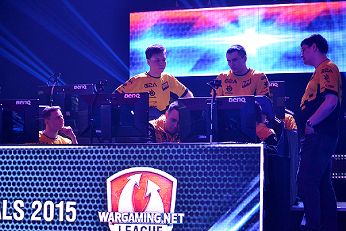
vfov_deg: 15.2
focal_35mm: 90
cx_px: 173
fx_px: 865
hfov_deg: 22.6
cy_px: 116
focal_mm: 60
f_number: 4.2
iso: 2800
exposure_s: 1/60
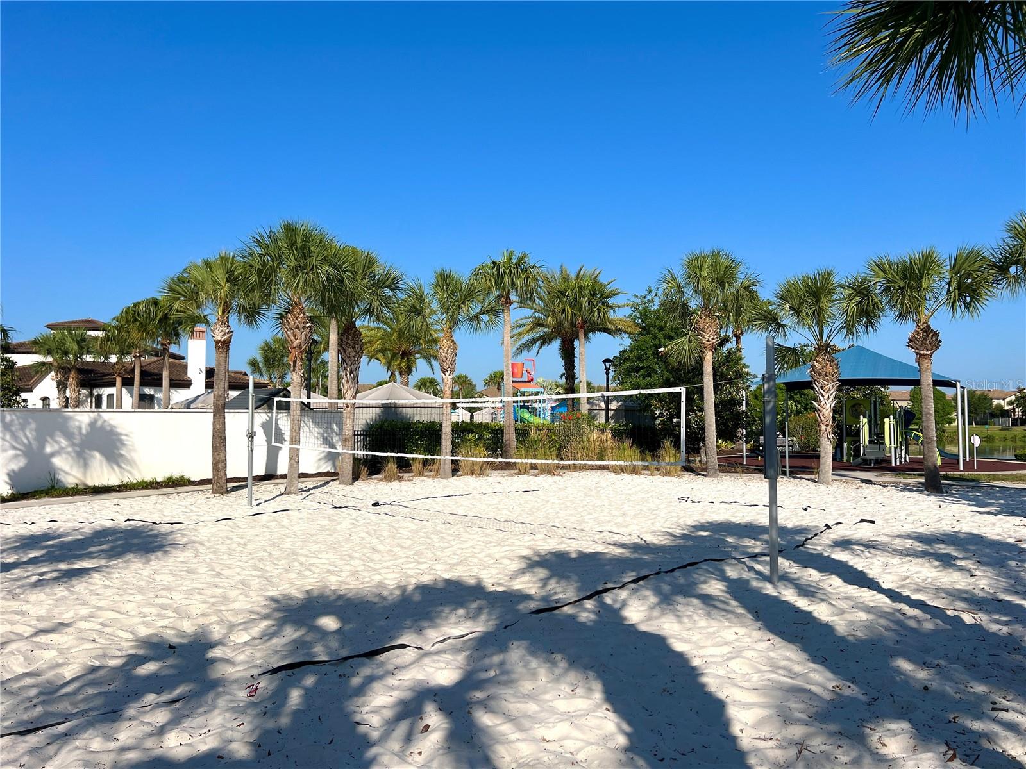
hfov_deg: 67.3
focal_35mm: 26
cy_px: 384
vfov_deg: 53.1
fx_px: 771
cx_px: 513
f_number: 1.5
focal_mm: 5.7
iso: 50
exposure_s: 1/6993
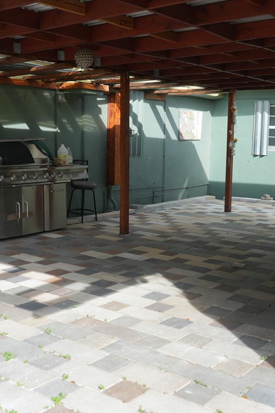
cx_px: 182
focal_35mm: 44
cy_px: 206
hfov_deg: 30.3
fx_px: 504
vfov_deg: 44.5
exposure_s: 1/250
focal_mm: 29
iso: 80
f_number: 4
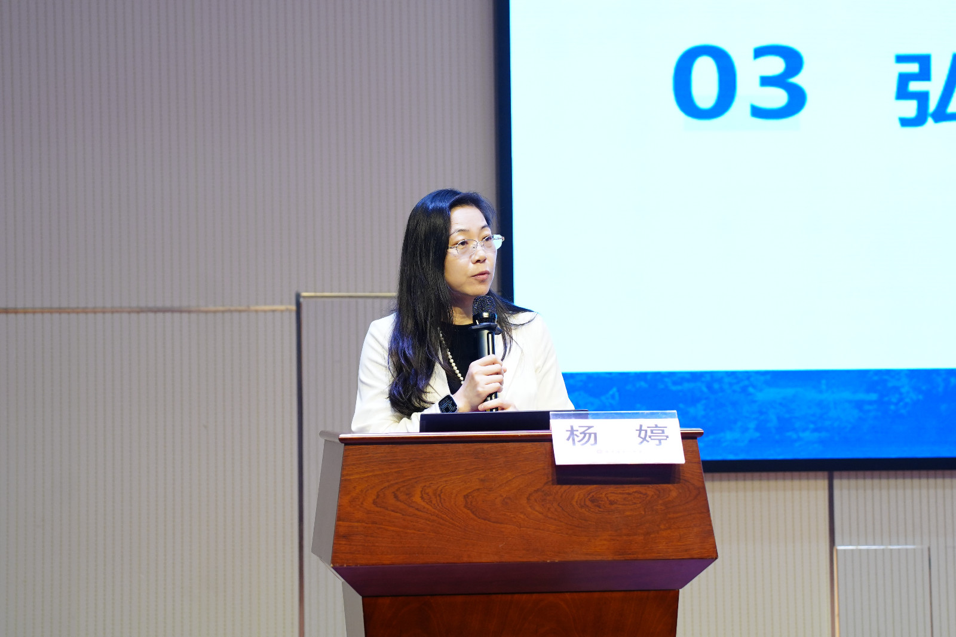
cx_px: 478
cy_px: 318
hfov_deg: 18.3
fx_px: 2973
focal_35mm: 112
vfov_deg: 12.2
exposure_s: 1/129
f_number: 4.5
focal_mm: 75
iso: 800
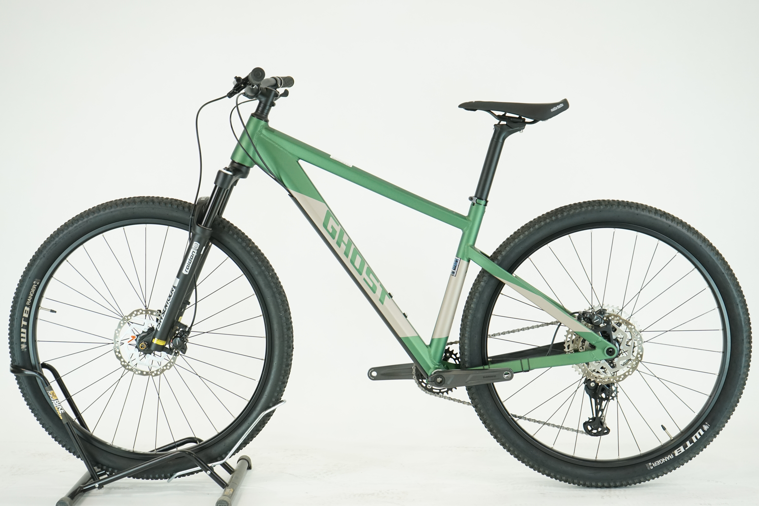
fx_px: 1223
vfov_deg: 23.4
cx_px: 380
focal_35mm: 58
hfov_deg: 34.5
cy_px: 253
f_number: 5.6
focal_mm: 58
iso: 1600
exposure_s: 1/200
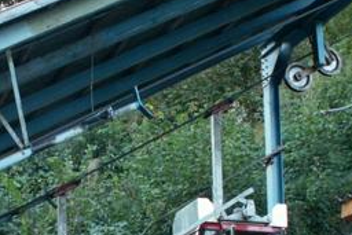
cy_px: 243
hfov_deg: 22.2
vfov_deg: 14.8
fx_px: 890
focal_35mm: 91
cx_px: 109
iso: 80
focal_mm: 5.86
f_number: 2.8
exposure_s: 1/40
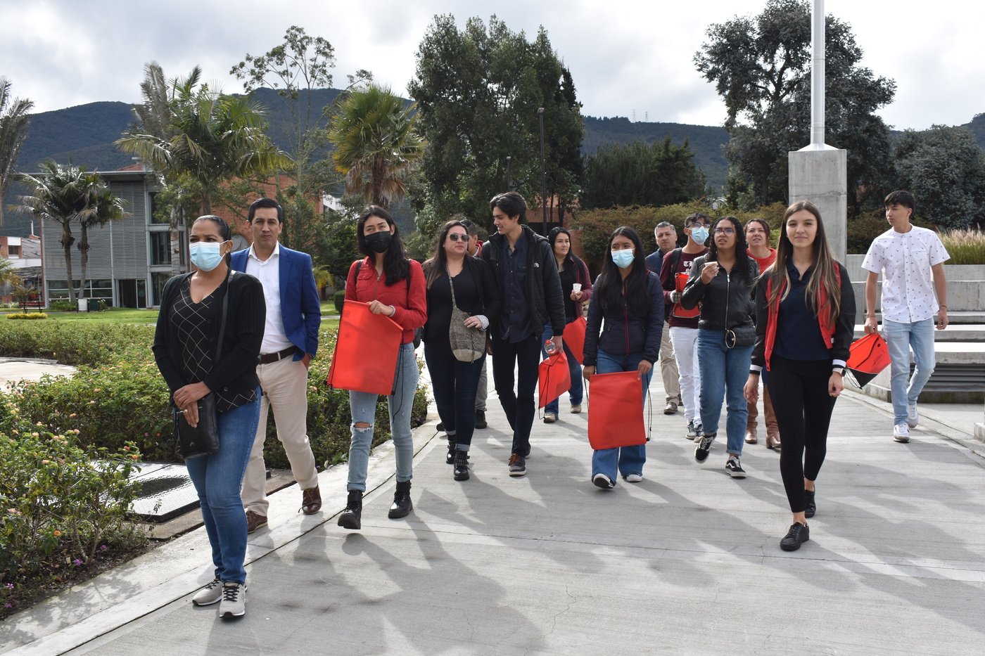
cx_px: 492
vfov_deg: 36.9
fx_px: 985
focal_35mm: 36
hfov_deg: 53.1
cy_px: 328
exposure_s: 1/500
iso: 320
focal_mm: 24
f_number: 8
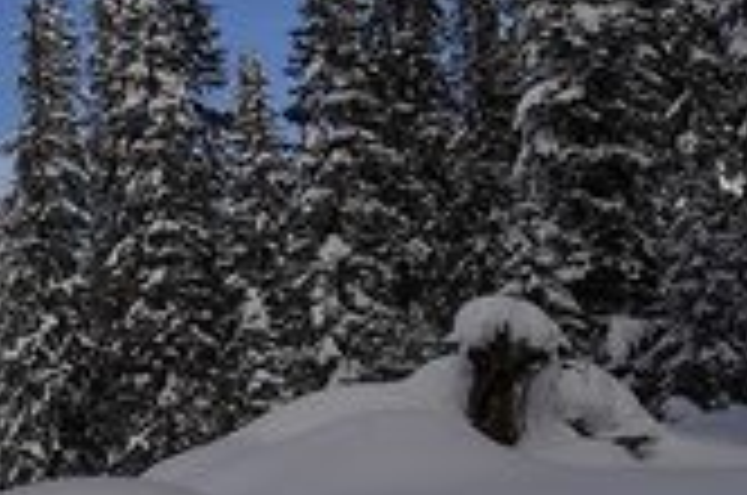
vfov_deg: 15.4
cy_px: 482
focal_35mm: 87
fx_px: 1802
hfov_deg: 20.1
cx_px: -382
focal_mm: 24
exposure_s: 1/400
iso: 125
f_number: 11
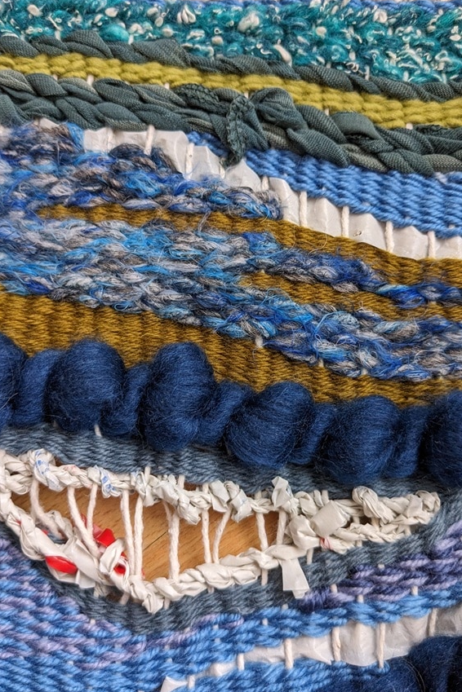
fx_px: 577
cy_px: 348
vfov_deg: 61.9
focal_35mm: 30
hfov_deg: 43.6
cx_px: 240
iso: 201
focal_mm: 4.38
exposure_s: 1/50
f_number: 1.73
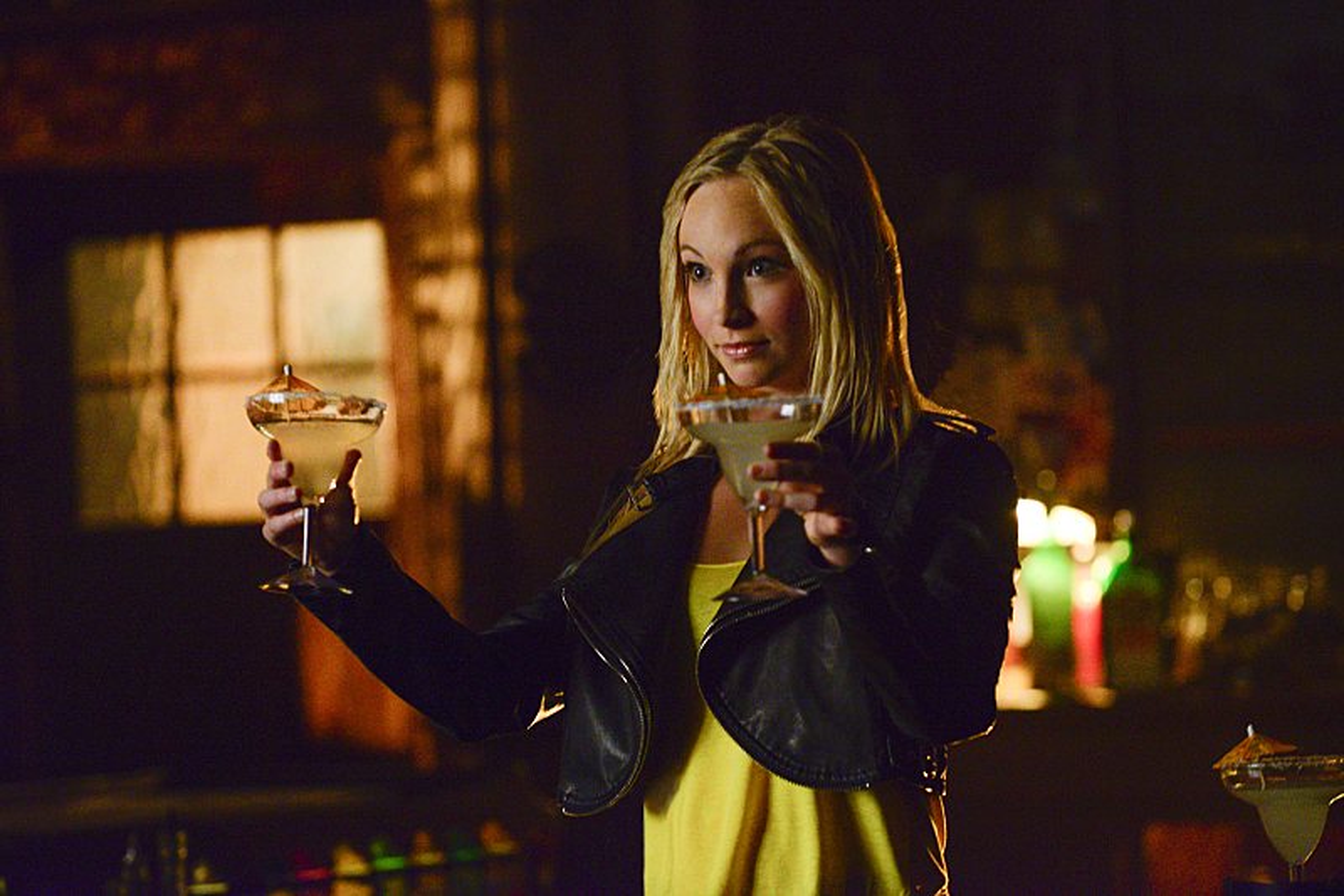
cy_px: 448
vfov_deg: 7.8
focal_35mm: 175
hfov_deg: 11.7
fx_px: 6532
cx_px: 672
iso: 5000
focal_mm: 175
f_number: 3.5
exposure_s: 1/80
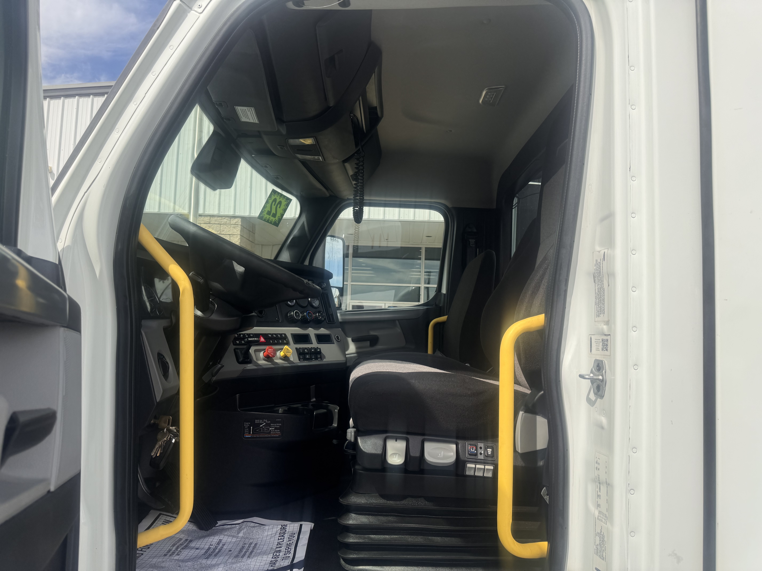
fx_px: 528
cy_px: 286
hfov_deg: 71.6
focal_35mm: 24
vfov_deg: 56.8
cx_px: 381
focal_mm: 6.76
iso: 80
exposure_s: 1/3247
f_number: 1.78
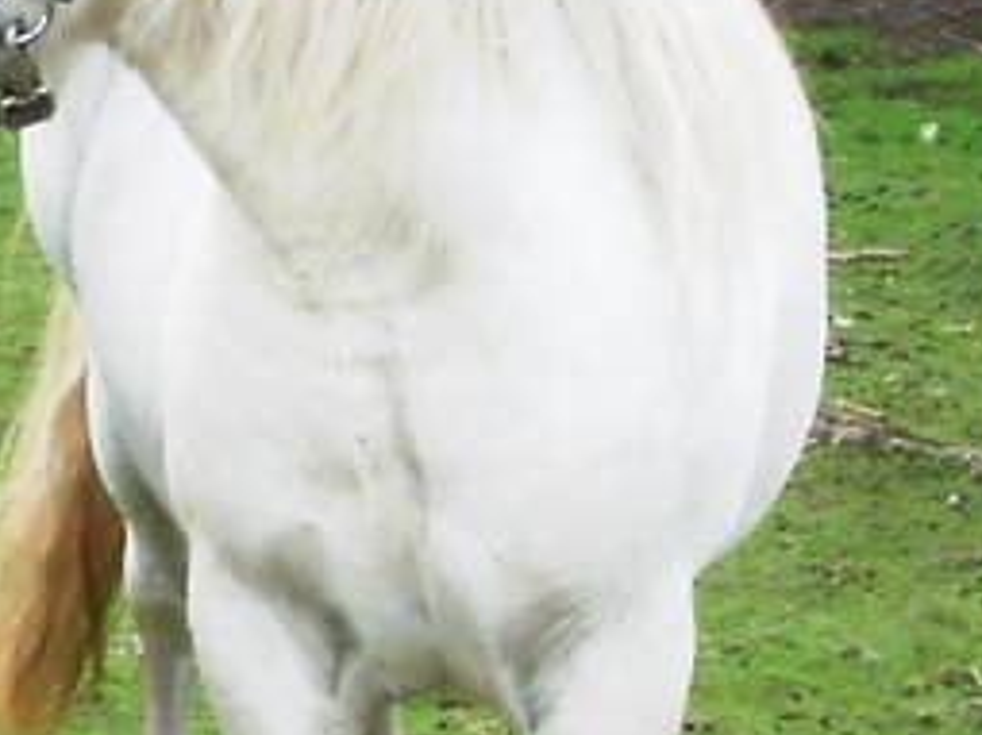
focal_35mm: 226
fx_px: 6408
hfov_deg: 8.6
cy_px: 408
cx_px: -508
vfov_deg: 6.6
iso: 100
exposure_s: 1/100
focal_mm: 6.3
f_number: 5.6
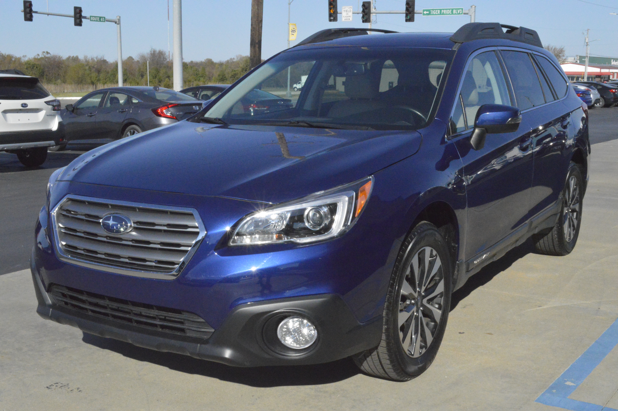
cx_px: 309
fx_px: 746
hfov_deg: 45.0
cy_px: 206
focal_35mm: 44
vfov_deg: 30.8
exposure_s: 1/2000
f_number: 22
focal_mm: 29
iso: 6400
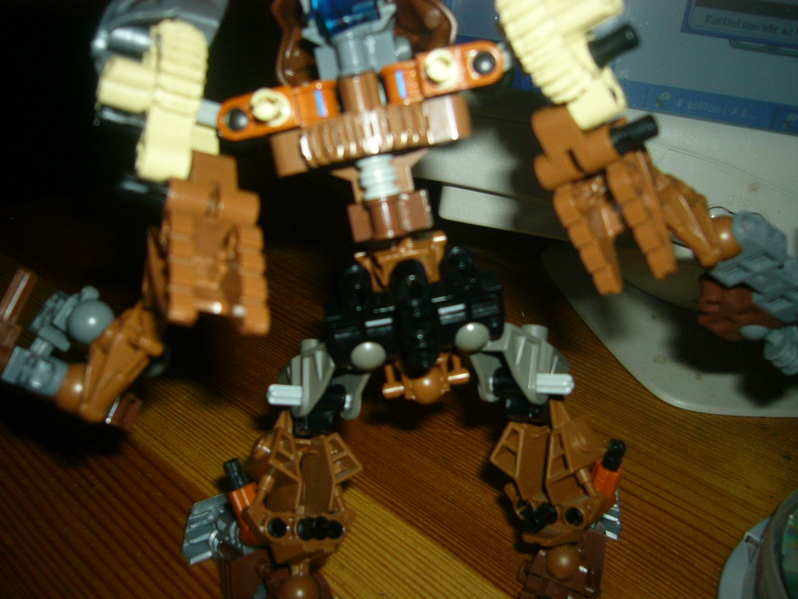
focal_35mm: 35
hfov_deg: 52.6
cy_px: 300
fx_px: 807
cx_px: 399
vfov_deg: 40.7
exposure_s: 1/60
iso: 100
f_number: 2.8
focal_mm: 5.8
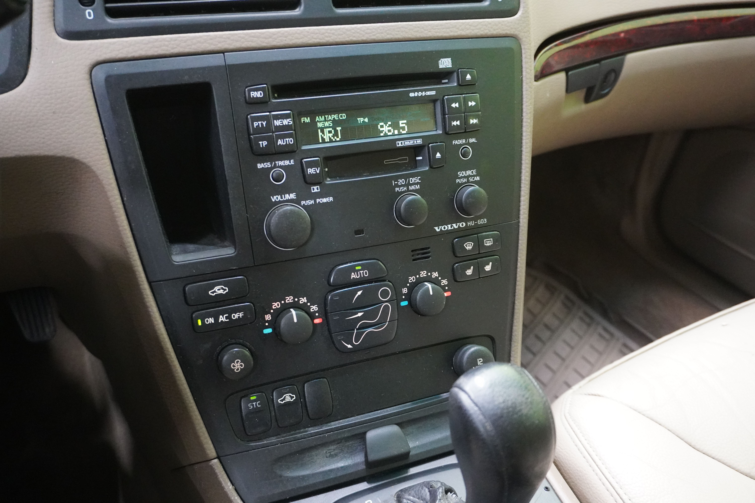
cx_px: 378
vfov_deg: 41.7
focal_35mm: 32
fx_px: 661
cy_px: 252
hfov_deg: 59.5
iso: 6400
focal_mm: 21
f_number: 4
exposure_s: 1/40
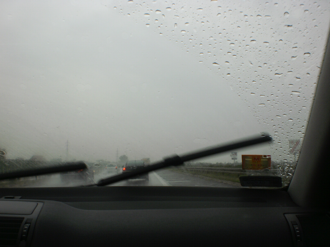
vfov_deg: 37.7
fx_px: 362
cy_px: 124
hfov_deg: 49.0
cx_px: 165
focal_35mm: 38
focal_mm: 6.3
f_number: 4.6
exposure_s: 1/160
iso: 100
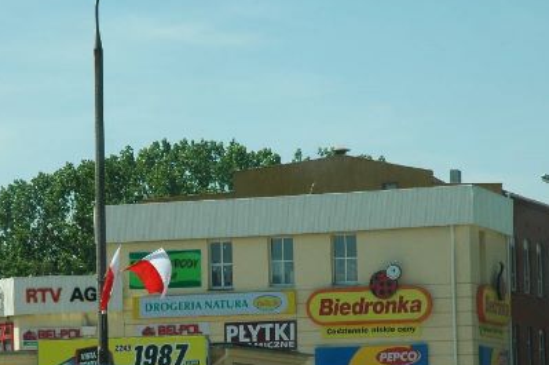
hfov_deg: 11.2
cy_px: 283
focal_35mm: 184
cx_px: 212
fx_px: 2803
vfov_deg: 7.4
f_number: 8
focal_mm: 70
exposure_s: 1/750
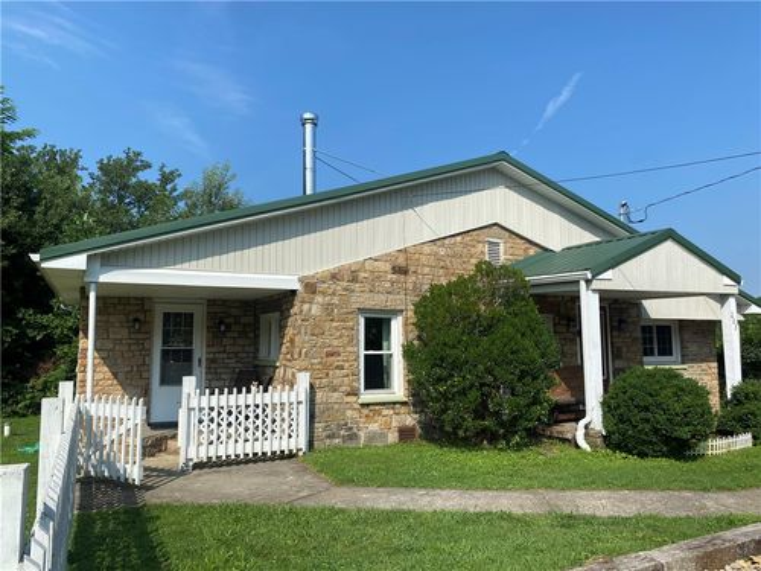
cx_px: 380
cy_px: 286
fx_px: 572
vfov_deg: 53.1
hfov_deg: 67.3
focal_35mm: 26
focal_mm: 4.25
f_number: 1.8
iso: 32
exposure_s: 1/3610
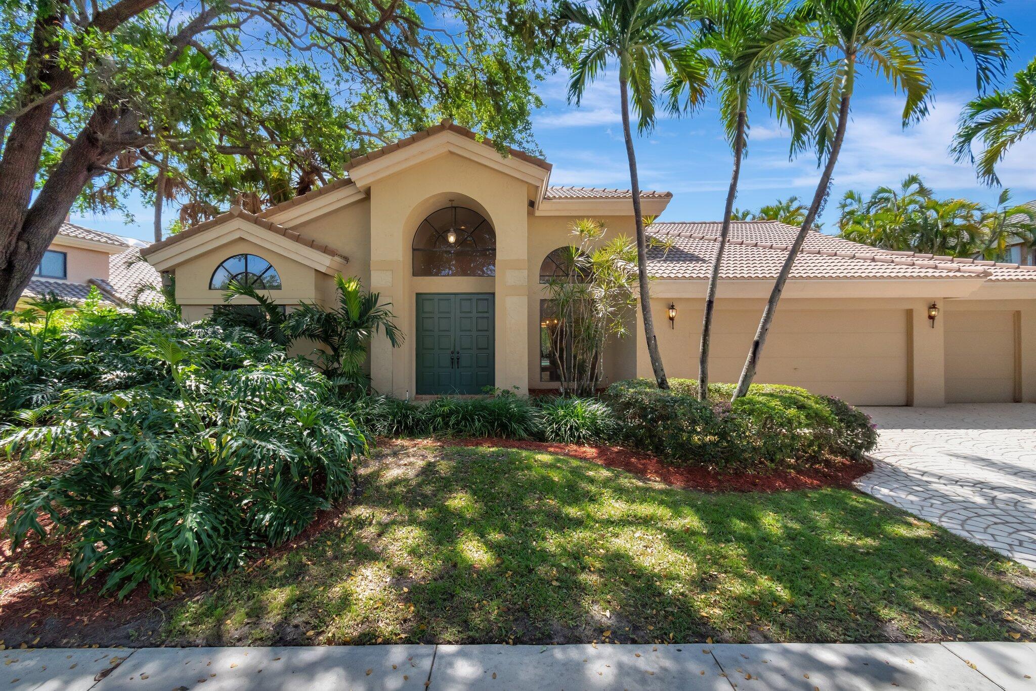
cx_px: 518
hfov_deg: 100.4
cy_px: 346
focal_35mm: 15
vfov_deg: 77.3
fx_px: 432
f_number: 8
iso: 1000
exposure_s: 1/6400
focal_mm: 10
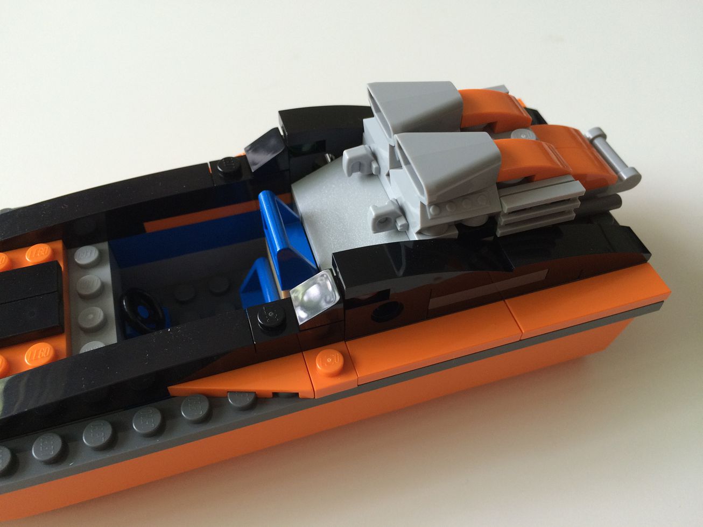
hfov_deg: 61.7
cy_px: 264
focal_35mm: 29
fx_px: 589
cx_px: 352
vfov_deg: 48.2
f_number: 2.2
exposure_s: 1/30
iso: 80
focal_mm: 4.15
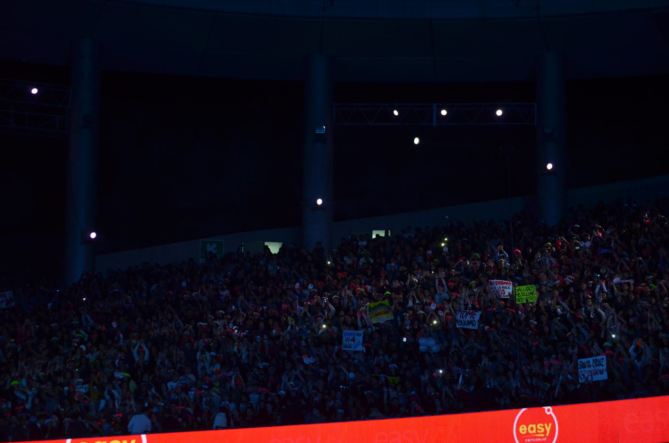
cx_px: 334
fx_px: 2225
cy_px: 222
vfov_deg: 11.4
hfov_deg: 17.1
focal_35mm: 120
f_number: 4.2
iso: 800
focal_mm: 80
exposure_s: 1/125
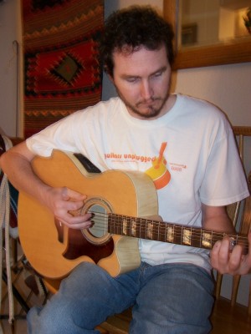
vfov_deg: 49.0
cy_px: 167
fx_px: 367
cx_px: 126
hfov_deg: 37.7
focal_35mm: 38
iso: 140
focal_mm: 6.3
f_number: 2.8
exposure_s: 1/2
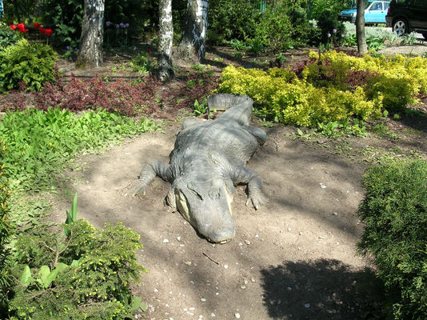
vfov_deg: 39.6
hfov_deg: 51.4
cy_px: 160
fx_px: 444
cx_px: 214
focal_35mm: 36
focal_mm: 6
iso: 50
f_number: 3.7
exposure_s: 1/232
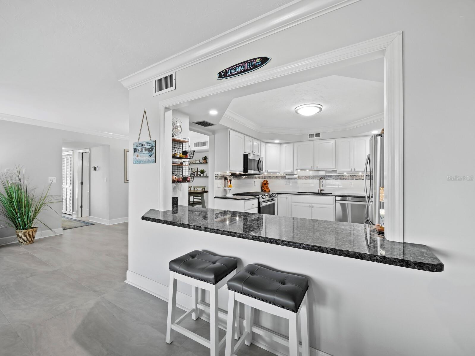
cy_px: 178
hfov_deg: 102.0
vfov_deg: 85.7
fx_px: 192
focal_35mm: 14
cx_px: 238
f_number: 11
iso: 250
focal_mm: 7
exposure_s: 1.6
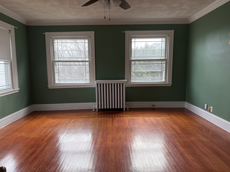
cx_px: 115
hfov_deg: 71.6
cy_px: 86
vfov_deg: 56.8
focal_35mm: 24
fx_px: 159
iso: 100
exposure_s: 1/295
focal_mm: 6.76
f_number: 1.78
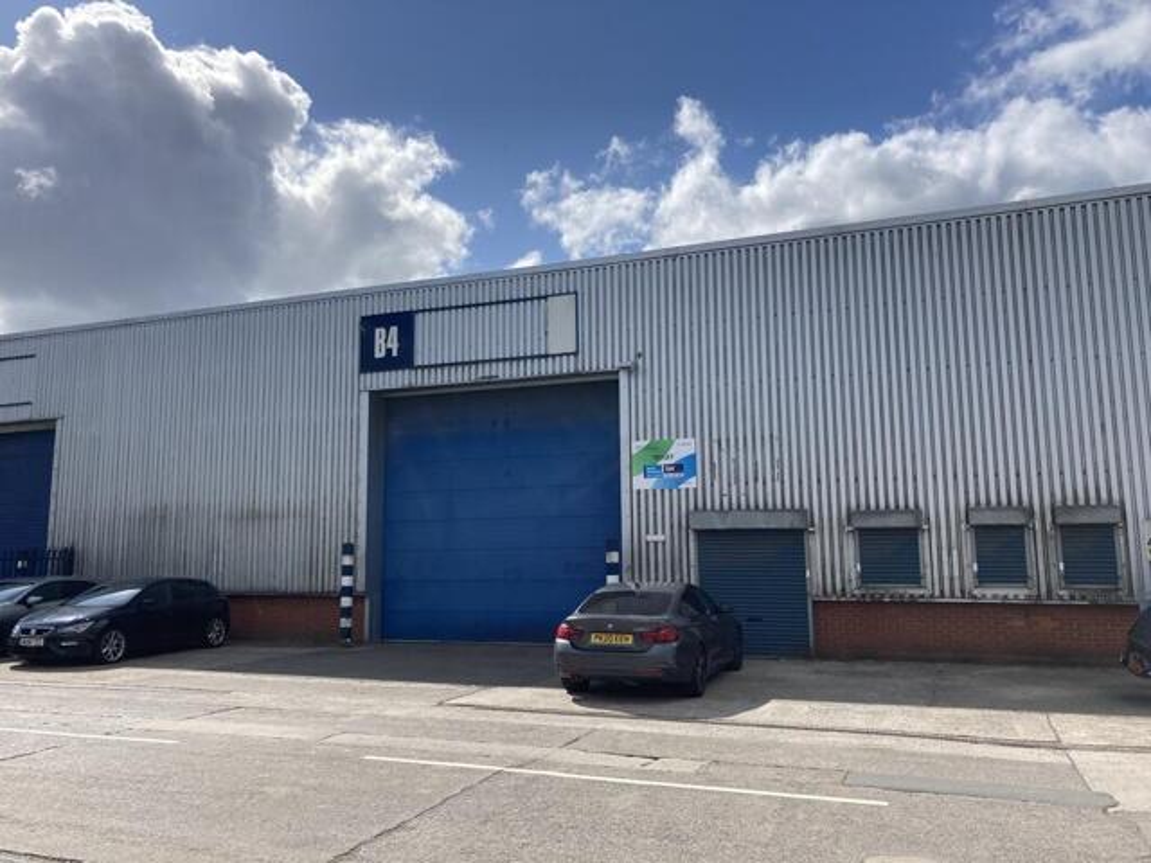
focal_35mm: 28
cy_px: 432
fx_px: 931
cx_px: 576
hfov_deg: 63.4
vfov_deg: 49.7
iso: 20
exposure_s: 1/3247
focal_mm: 3.99
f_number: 1.8
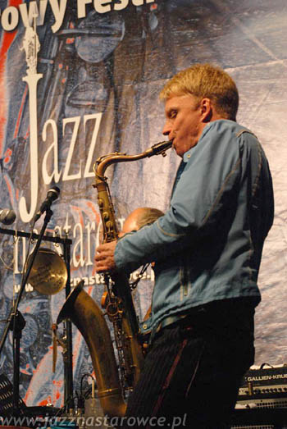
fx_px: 1038
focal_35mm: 87
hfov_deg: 15.7
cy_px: 214
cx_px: 144
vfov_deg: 23.4
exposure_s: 1/80
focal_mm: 58
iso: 1250
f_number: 5.3
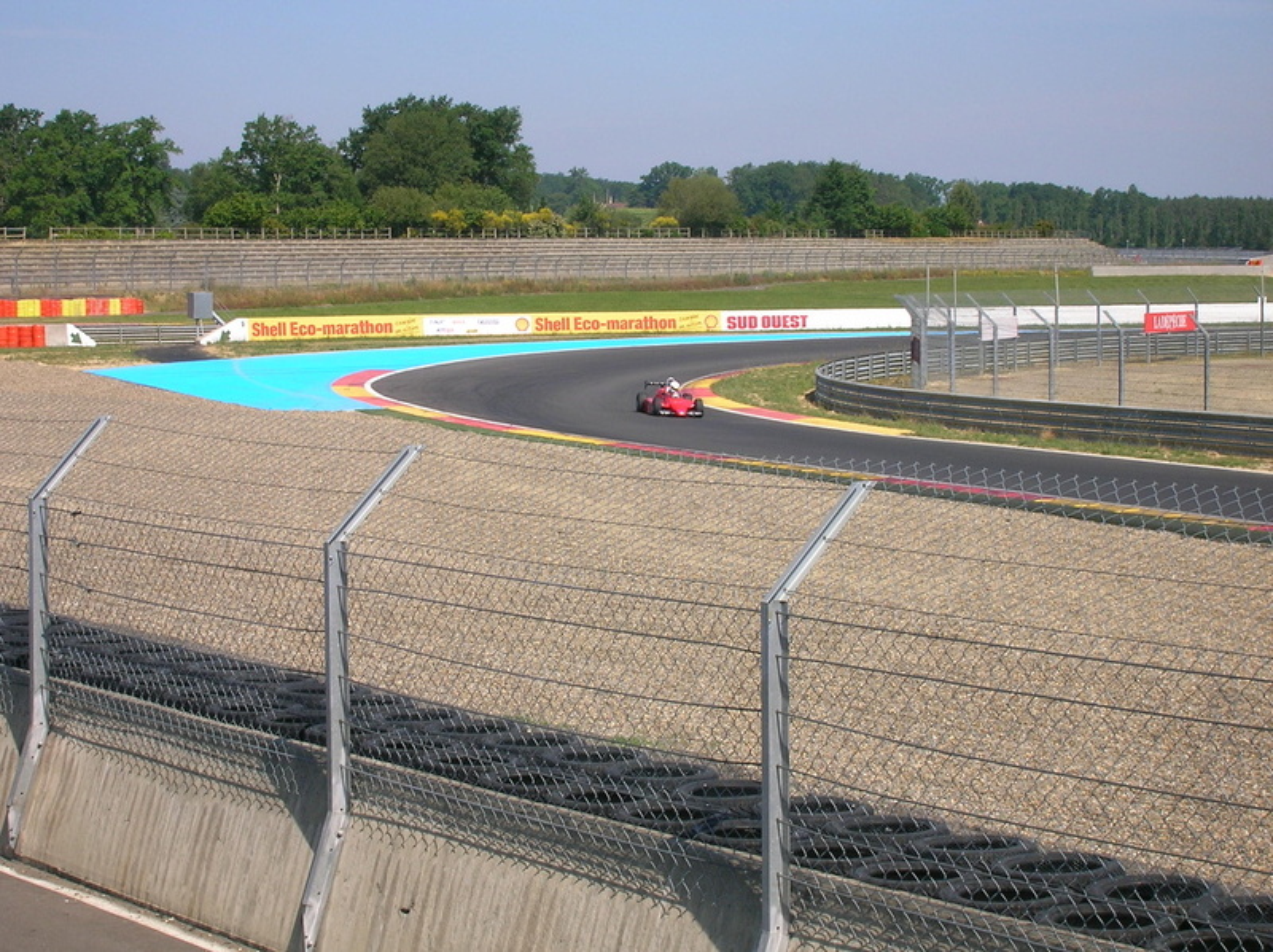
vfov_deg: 17.1
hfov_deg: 22.8
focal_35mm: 86
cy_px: 476
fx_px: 3159
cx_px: 636
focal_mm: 14.3
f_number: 7.4
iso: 50
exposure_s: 1/187
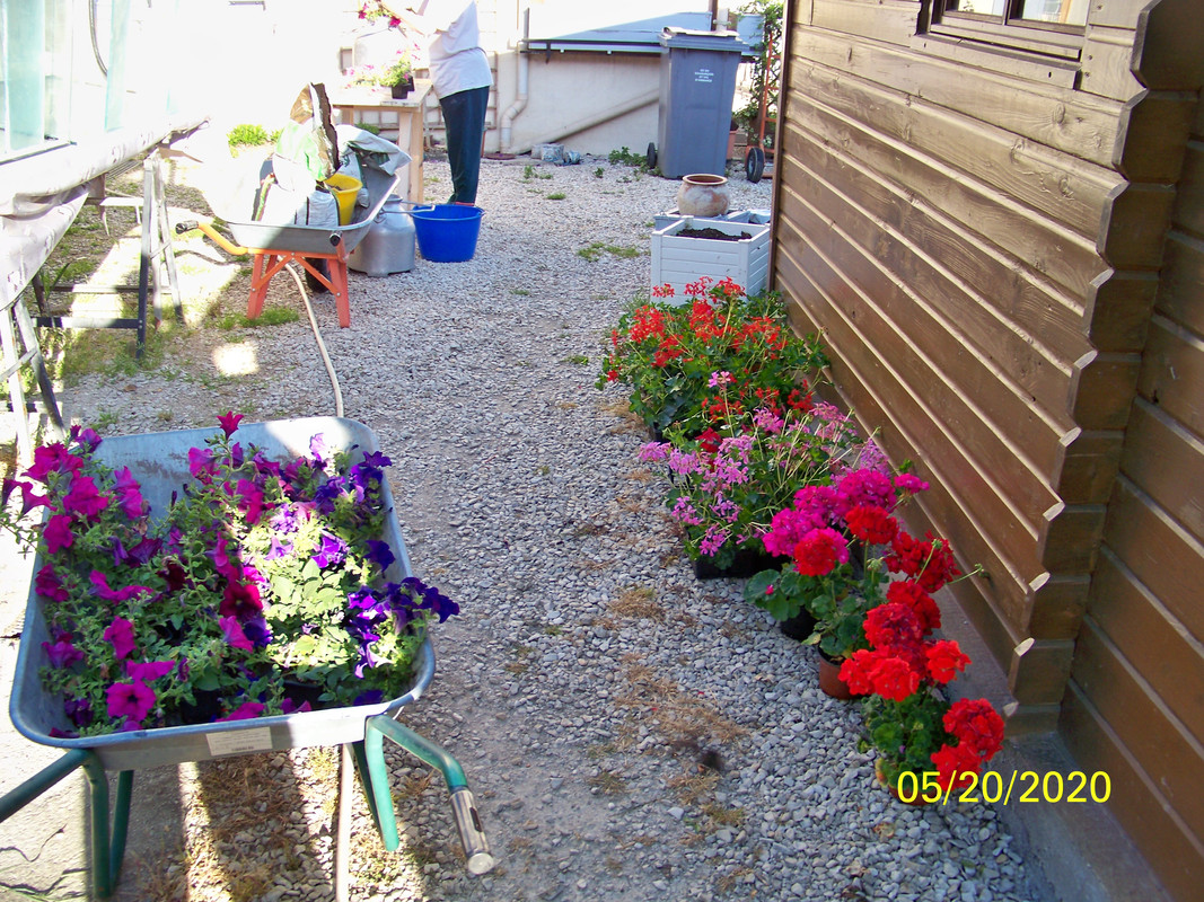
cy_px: 451
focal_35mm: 33
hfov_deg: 55.4
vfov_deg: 42.9
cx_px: 602
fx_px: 1148
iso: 80
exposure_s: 1/125
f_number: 2.8
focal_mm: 5.85
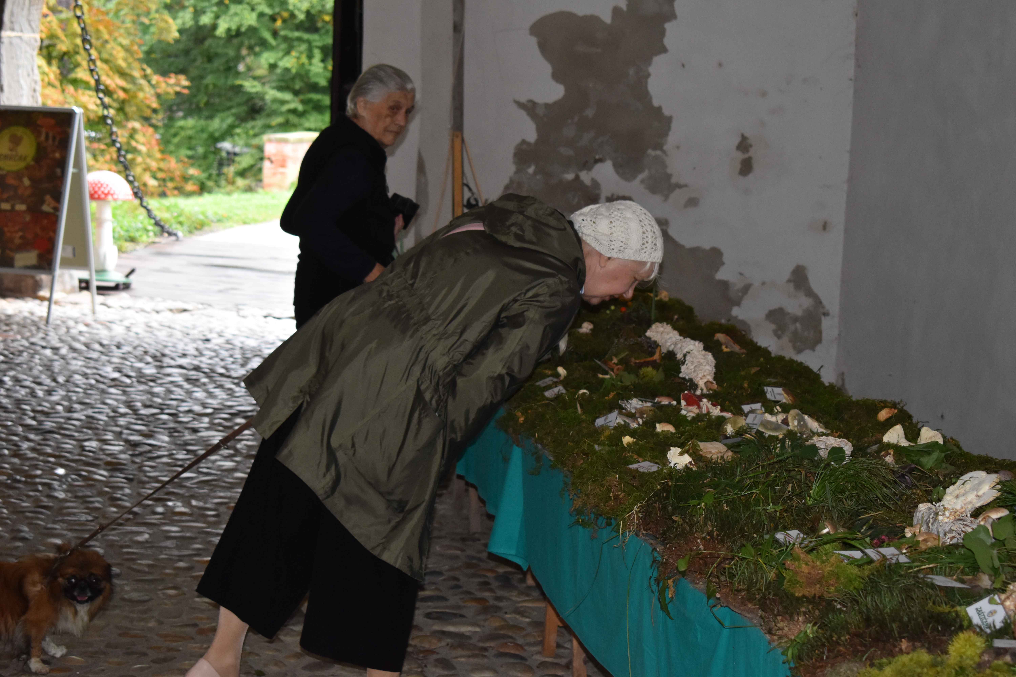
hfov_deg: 24.6
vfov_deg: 16.6
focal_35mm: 82
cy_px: 338
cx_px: 508
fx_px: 2328
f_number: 5.6
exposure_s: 1/125
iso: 1250
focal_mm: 55
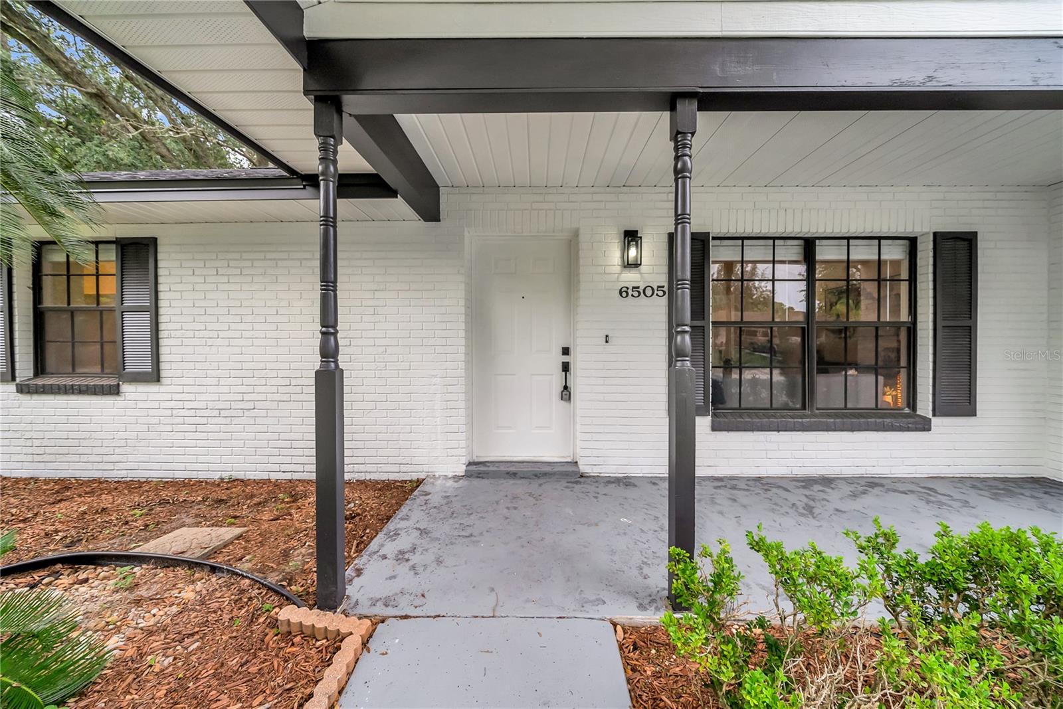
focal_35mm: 12
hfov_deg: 112.6
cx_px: 532
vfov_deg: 90.1
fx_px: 354
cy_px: 354
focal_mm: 12
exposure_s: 1/100
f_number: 8
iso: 800
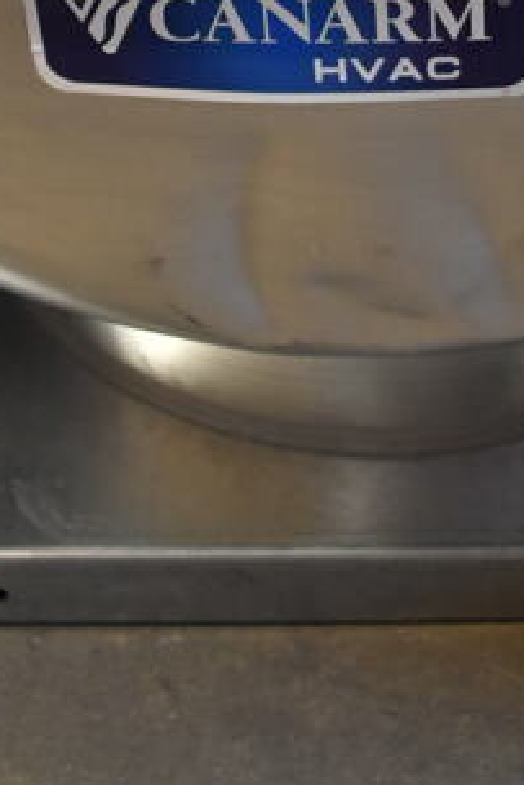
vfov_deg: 19.2
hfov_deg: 13.8
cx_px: 338
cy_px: -213
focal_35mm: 99
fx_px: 2159
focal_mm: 22
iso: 2000
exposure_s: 1/125
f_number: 3.8
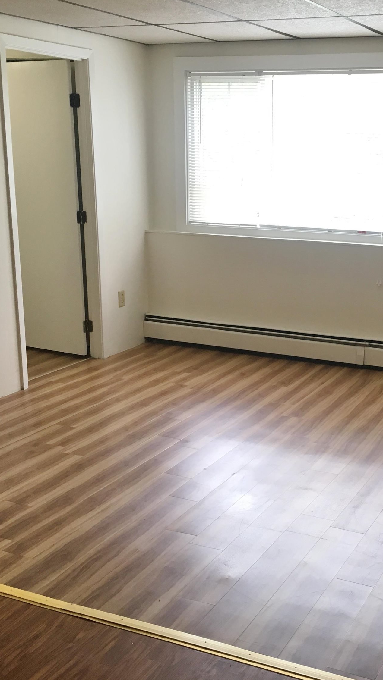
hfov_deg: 27.2
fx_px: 776
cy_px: 341
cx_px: 301
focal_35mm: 43
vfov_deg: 47.4
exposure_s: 1/30
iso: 32
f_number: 2.2
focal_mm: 4.15
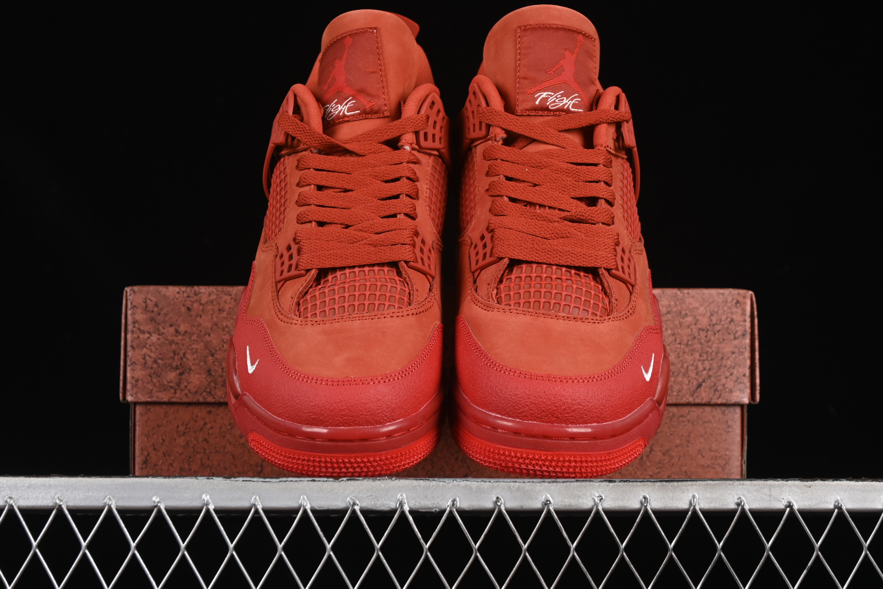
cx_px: 442
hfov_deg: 27.0
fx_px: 1839
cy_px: 294
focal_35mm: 75
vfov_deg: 18.2
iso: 160
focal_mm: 50
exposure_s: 1/80
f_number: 7.1
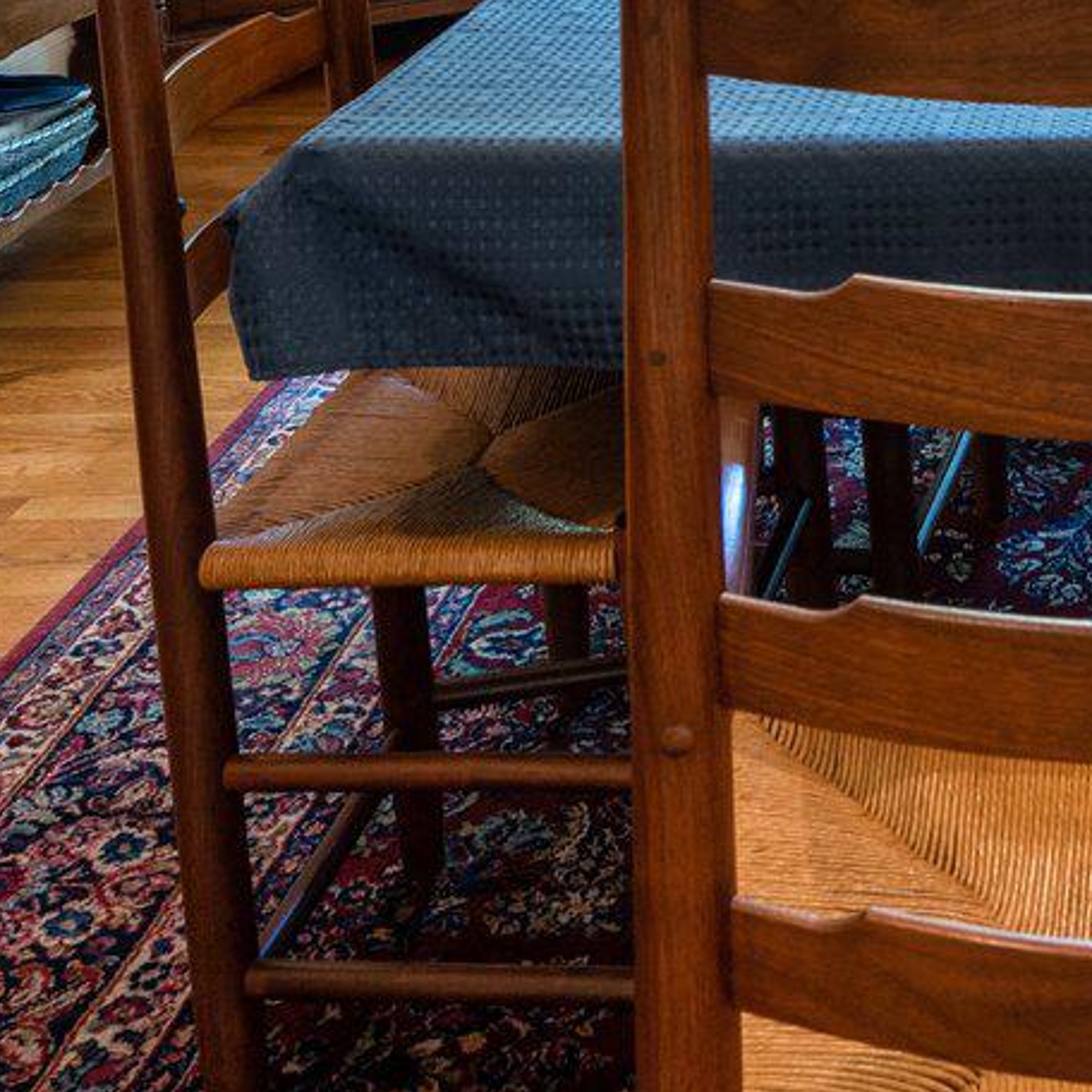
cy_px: -473
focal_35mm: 61
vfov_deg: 23.5
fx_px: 2177
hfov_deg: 25.4
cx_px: 1291
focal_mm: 16
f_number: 10
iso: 500
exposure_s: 1/2.5
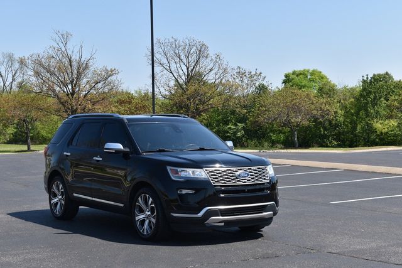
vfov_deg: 21.6
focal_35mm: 63
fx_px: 704
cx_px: 201
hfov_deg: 31.9
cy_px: 134
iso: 100
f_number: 8
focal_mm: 42
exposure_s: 1/250
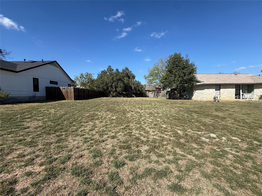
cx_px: 131
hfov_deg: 102.1
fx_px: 106
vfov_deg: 85.7
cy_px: 98
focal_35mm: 14
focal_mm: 2.22
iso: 50
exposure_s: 1/1613
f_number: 2.2
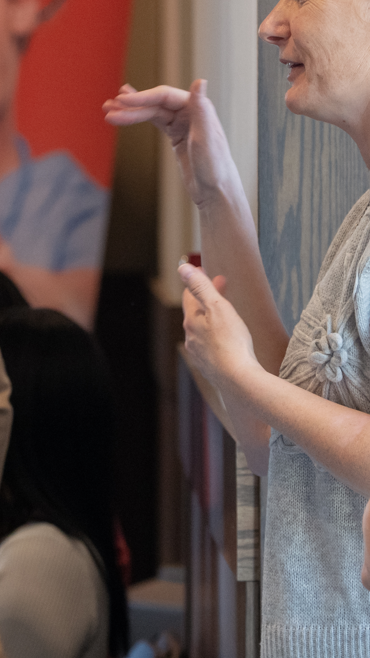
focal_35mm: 436
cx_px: -80
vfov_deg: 5.0
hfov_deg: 2.8
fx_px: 7604
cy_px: 363
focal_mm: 120
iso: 1000
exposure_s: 1/250
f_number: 4
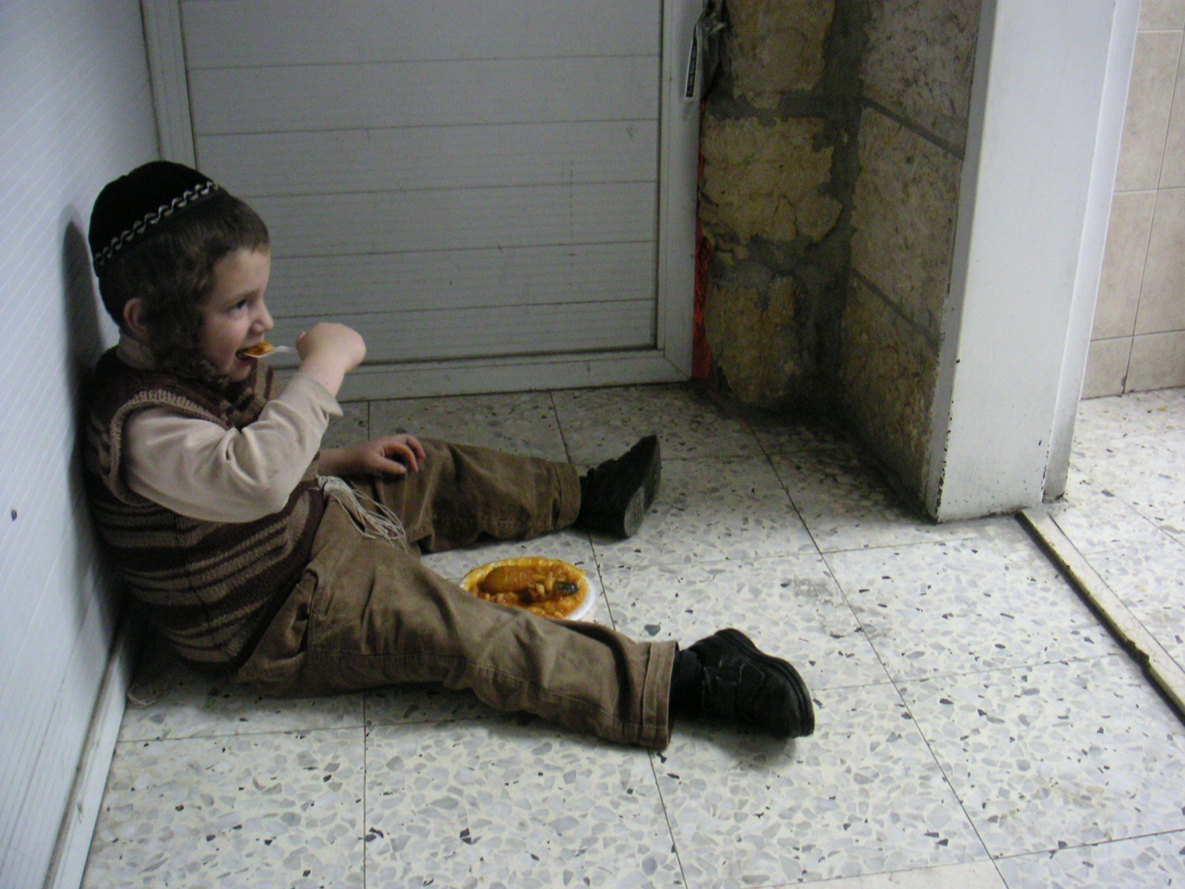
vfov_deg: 37.7
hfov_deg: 49.0
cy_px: 444
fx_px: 1301
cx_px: 592
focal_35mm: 38
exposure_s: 1/10
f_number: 2.8
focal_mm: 6
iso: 200
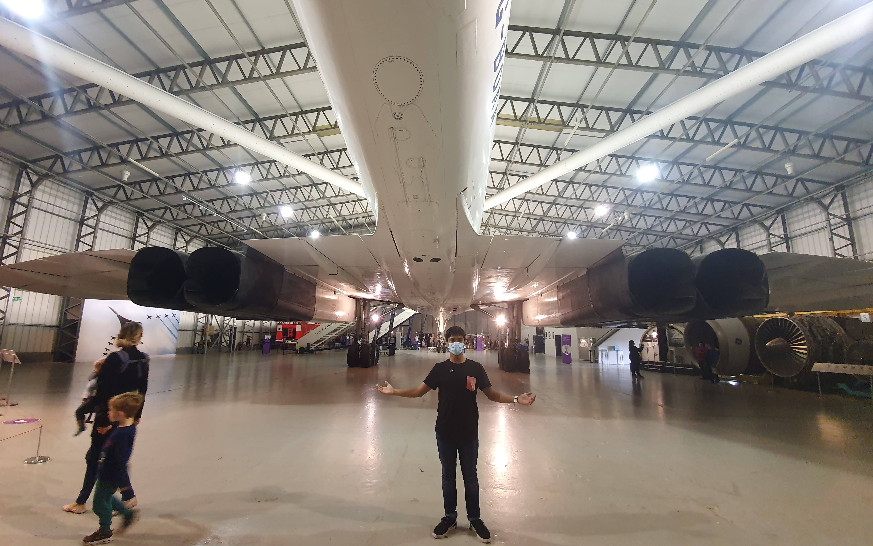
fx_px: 333
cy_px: 287
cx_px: 431
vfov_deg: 78.6
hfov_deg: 105.3
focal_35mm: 14
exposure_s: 1/33
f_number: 2.2
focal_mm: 1.8
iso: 320
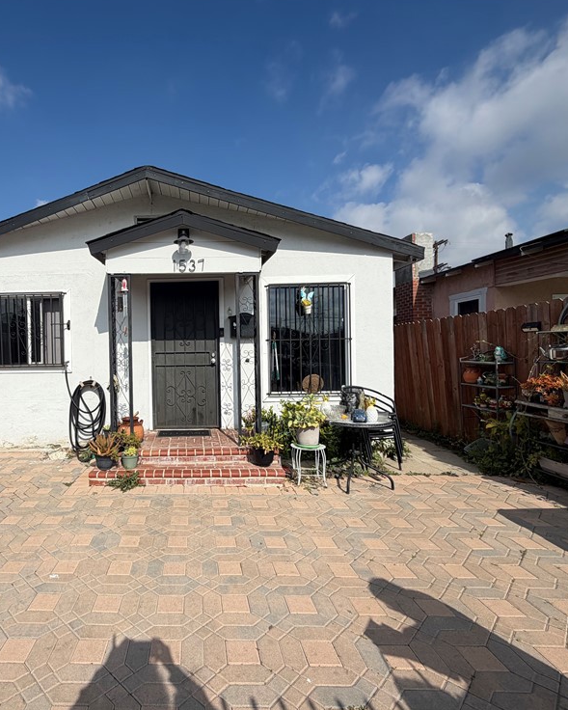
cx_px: 179
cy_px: 358
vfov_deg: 83.3
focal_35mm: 19
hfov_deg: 68.4
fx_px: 399
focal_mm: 2.22
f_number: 2.2
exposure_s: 1/1572
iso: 20
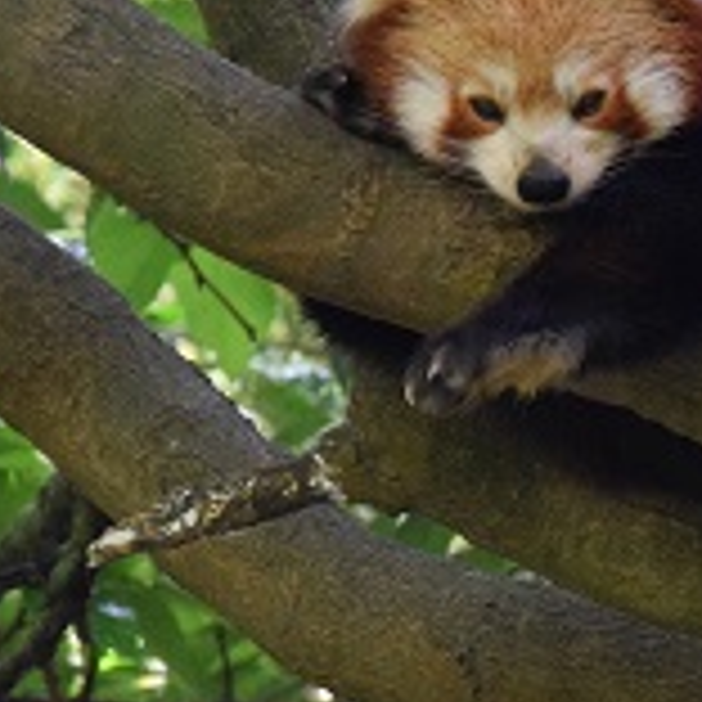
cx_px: 1004
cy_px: 392
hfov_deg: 3.4
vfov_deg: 3.4
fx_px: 11831
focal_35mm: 516
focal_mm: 105
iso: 3200
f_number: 5.6
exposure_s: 1/250
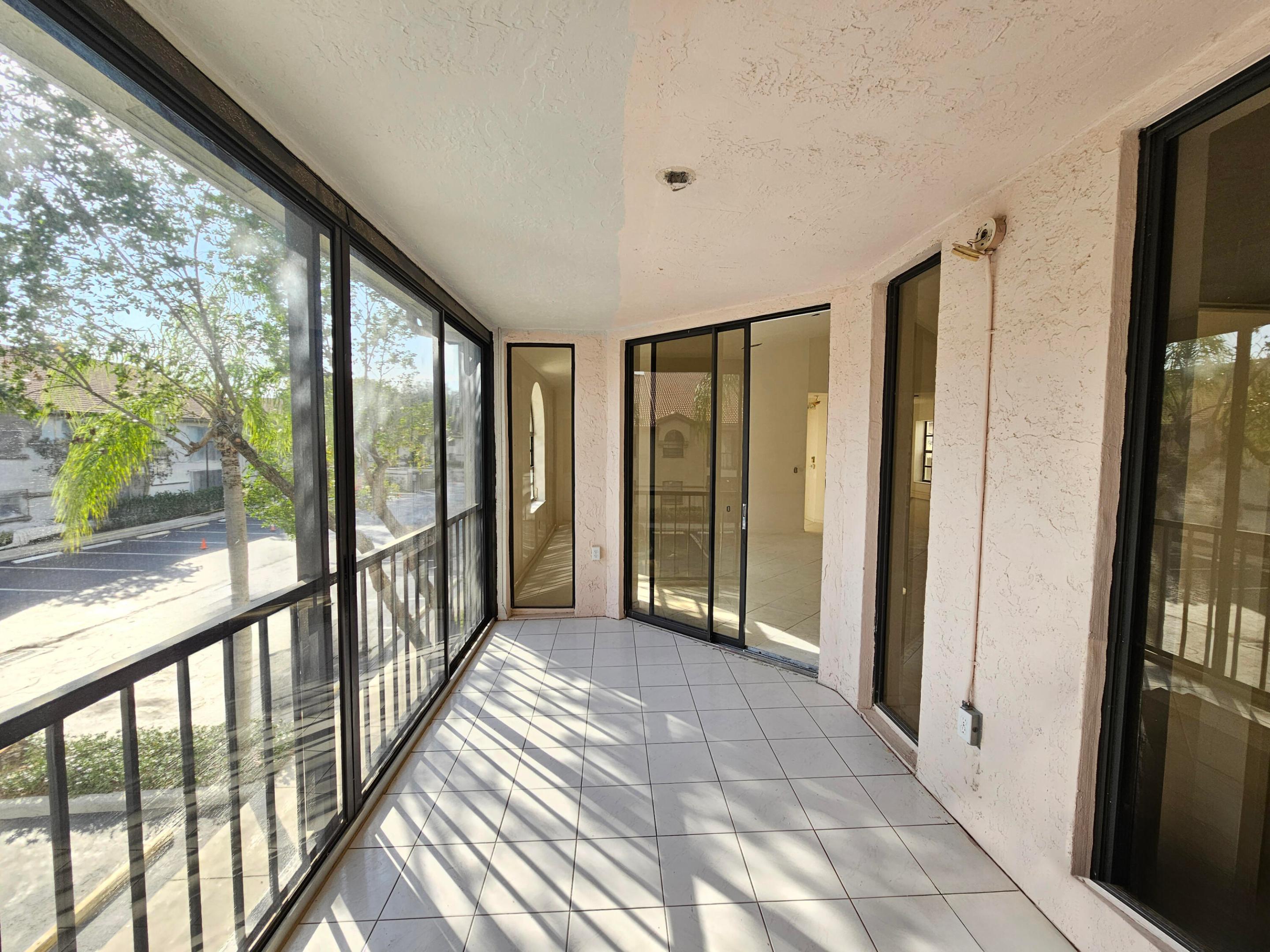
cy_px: 476
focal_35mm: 13
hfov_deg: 106.2
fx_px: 477
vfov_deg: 89.9
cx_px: 635
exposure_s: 1/120
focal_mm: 2.2
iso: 64
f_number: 2.2
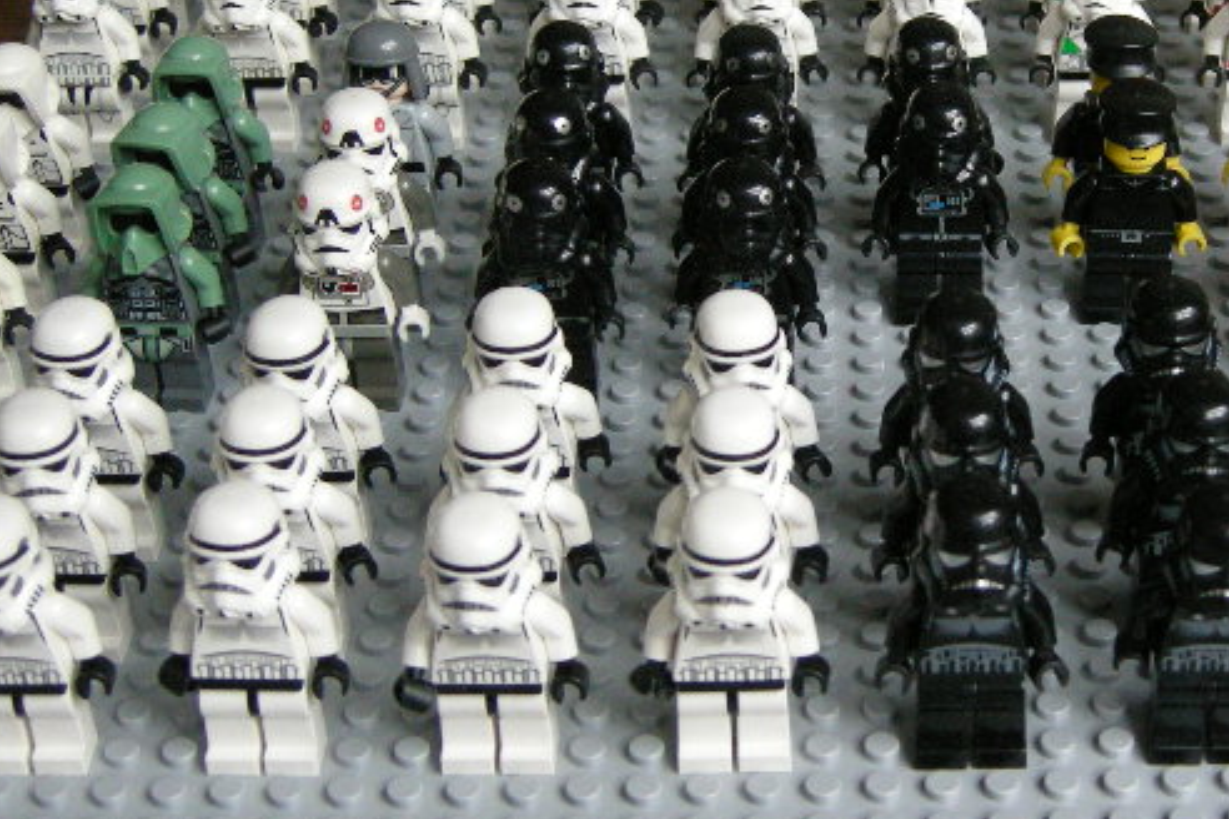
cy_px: 297
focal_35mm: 78
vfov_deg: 17.5
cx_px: 999
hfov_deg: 25.5
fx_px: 2663
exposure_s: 1/57.4
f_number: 2.7
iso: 272
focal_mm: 7.5
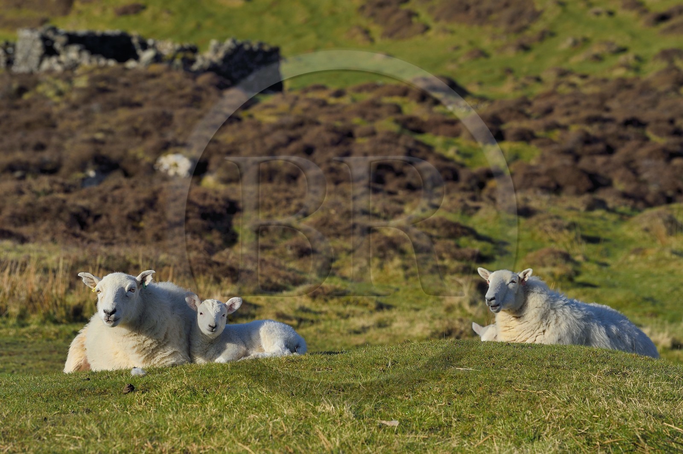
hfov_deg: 10.3
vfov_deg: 6.9
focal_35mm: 200
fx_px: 3791
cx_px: 342
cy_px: 227
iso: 200
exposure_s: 1/500
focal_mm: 200
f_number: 8
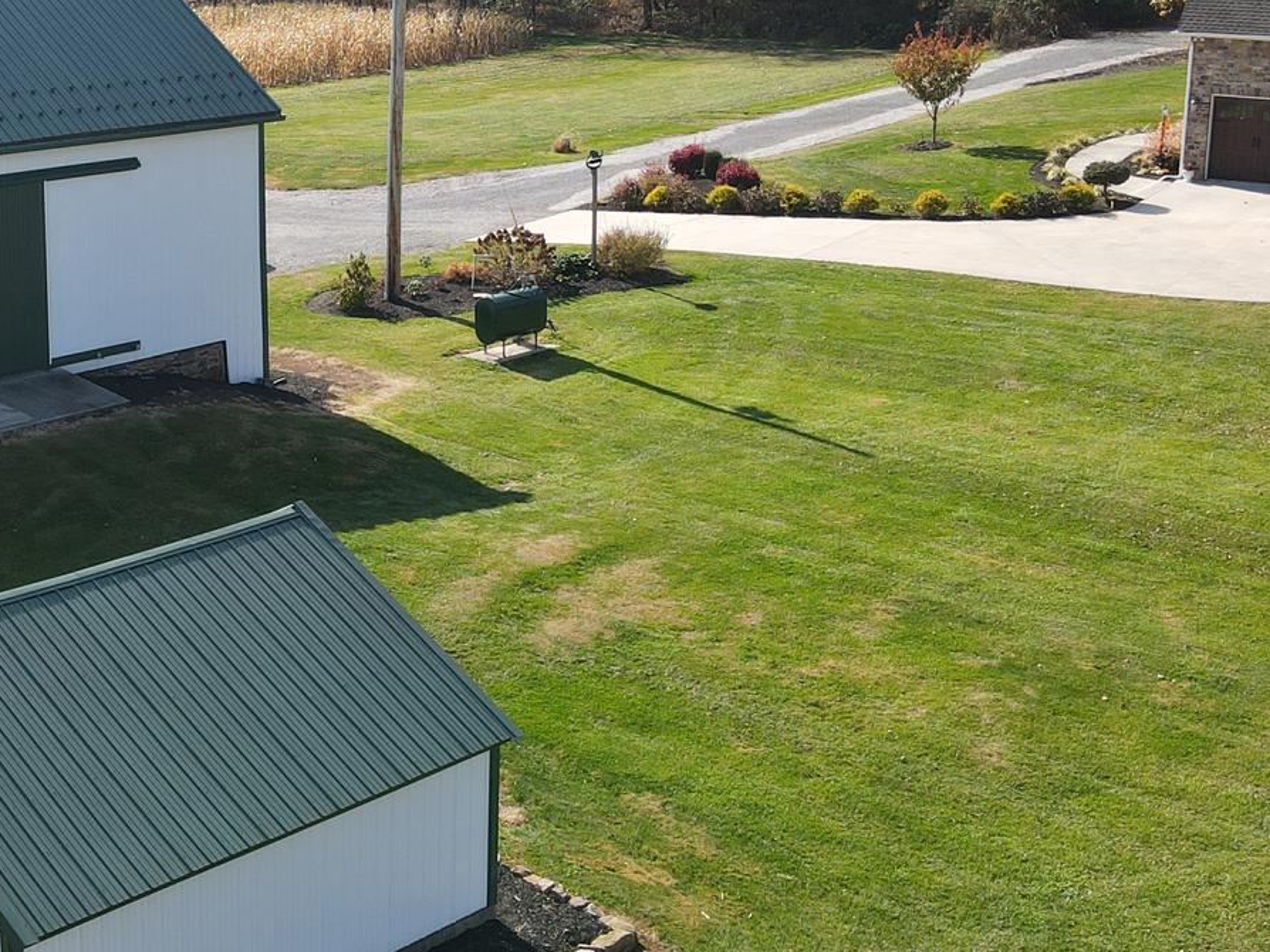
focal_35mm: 55
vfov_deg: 26.3
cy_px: 293
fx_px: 2017
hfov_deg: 34.3
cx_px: 342
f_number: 2.8
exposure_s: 1/350
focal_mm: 4.5
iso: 100
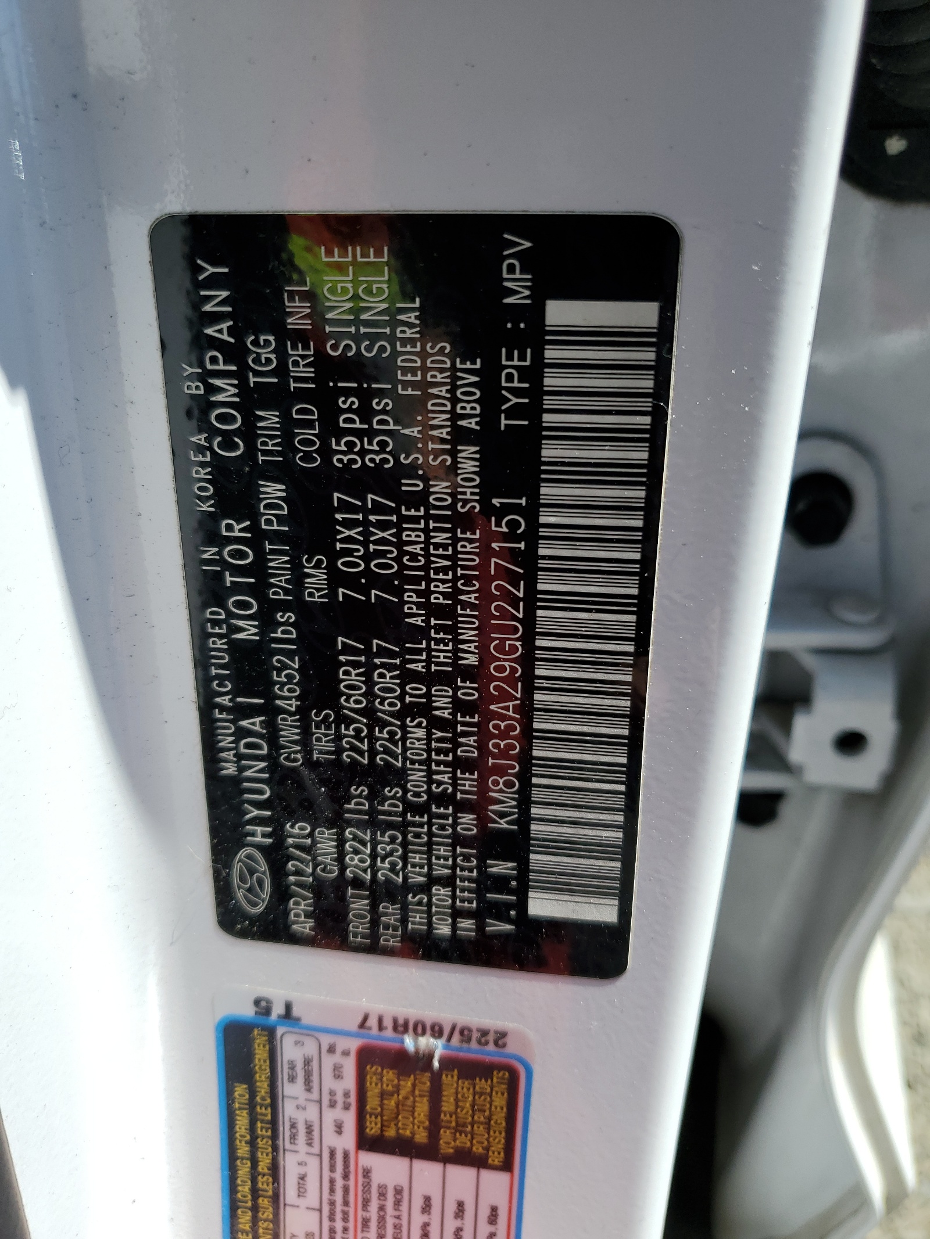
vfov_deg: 67.3
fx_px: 931
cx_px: 465
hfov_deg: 53.1
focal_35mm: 26
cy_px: 620
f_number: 1.5
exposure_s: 1/2000
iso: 50
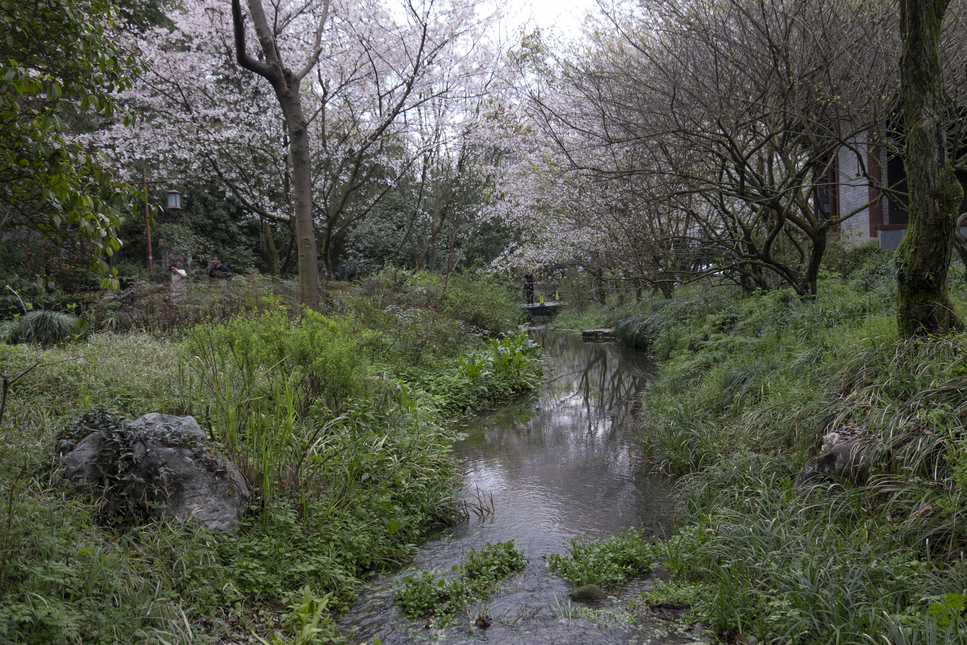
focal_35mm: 38
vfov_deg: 35.1
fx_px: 1021
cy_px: 322
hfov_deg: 50.7
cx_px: 484
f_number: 5
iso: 320
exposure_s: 1/60
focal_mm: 25.4
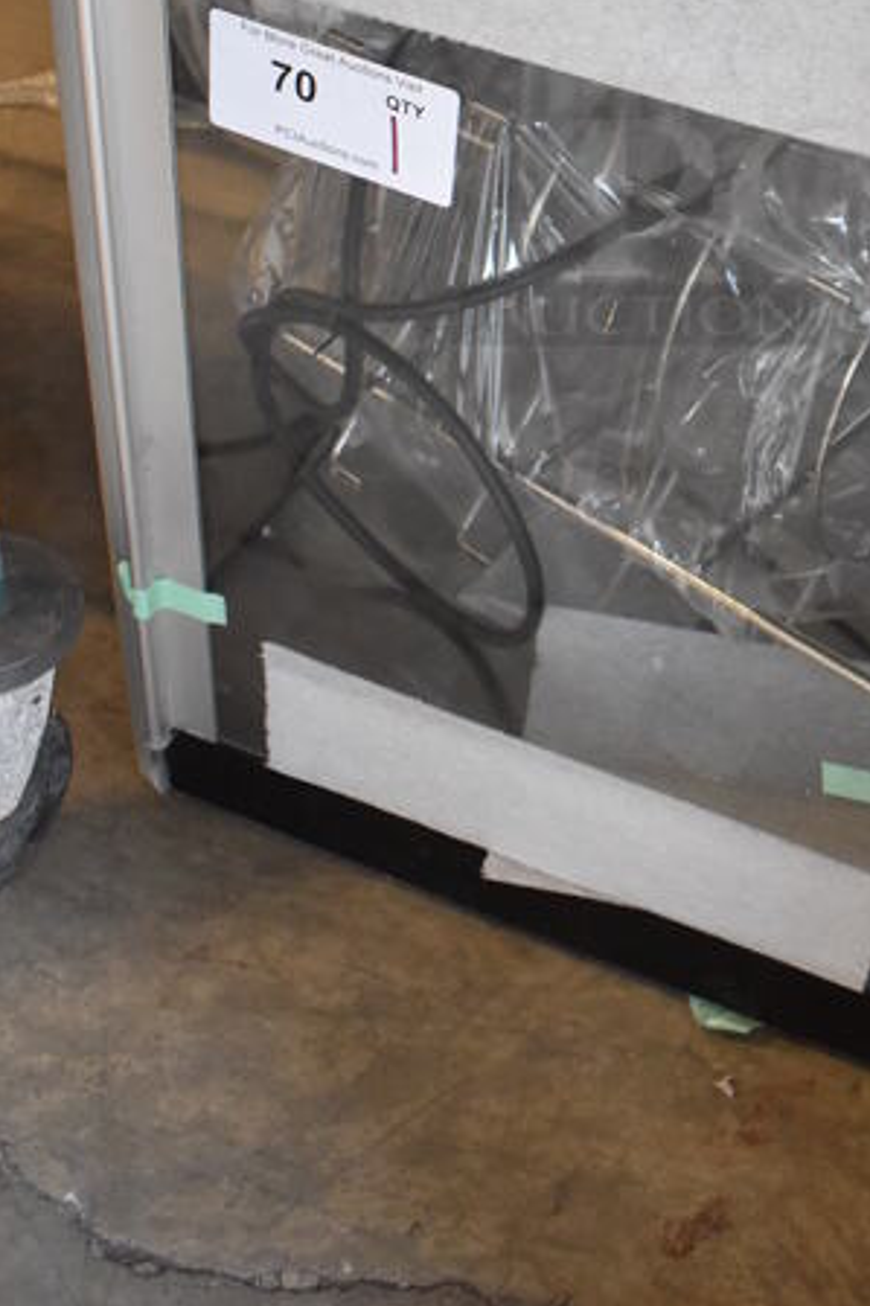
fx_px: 1995
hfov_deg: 23.9
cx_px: 786
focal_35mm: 55
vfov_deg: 34.7
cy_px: 193
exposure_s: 1/125
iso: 1800
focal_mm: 18
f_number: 3.5
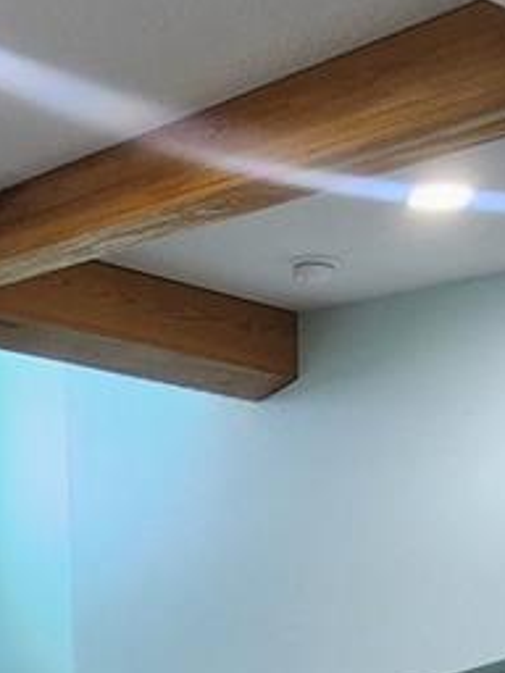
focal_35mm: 61
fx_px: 1187
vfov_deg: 21.8
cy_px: 1172
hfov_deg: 21.3
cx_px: -189
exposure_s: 1/60
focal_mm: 2.2
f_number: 2.2
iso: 125
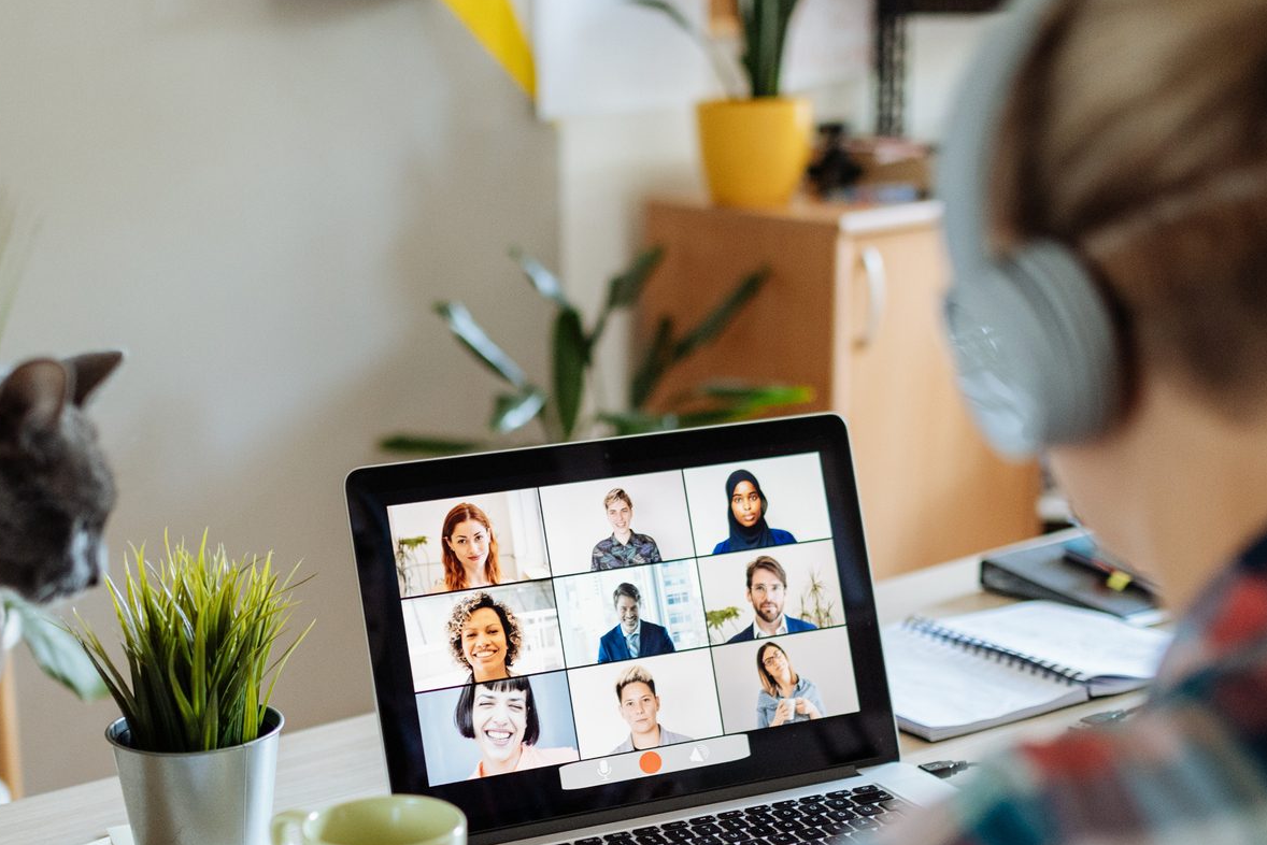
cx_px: 522
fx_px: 2218
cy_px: 565
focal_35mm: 63
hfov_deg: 31.8
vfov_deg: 21.5
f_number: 1.8
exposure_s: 1/160
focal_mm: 35
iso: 1250
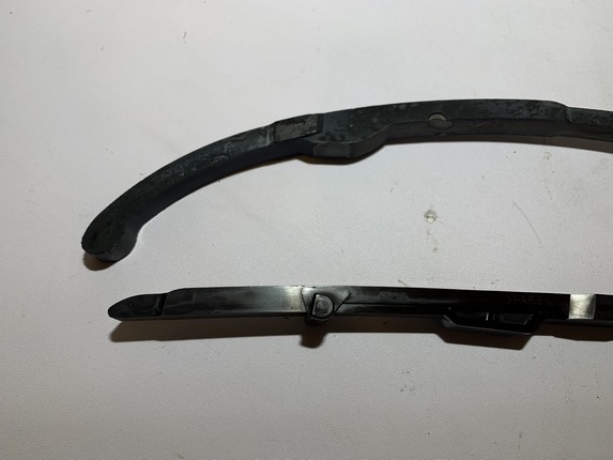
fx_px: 461
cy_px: 230
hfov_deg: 67.3
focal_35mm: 26
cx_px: 306
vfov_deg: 53.1
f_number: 1.8
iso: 32
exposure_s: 1/121
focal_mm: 4.25
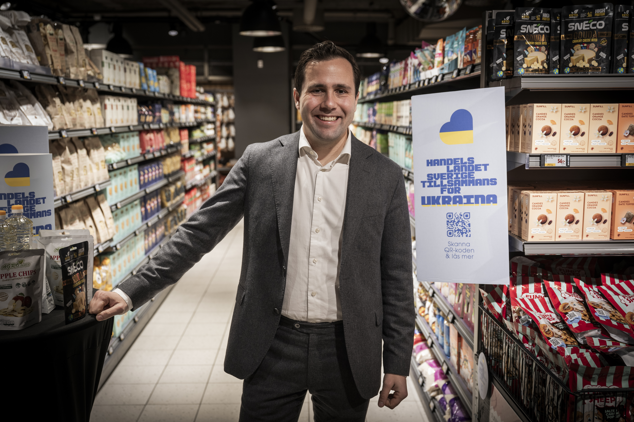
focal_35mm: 38
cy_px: 211
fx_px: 669
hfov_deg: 50.7
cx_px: 317
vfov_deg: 35.1
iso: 400
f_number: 3.5
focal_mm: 38
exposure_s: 1/60
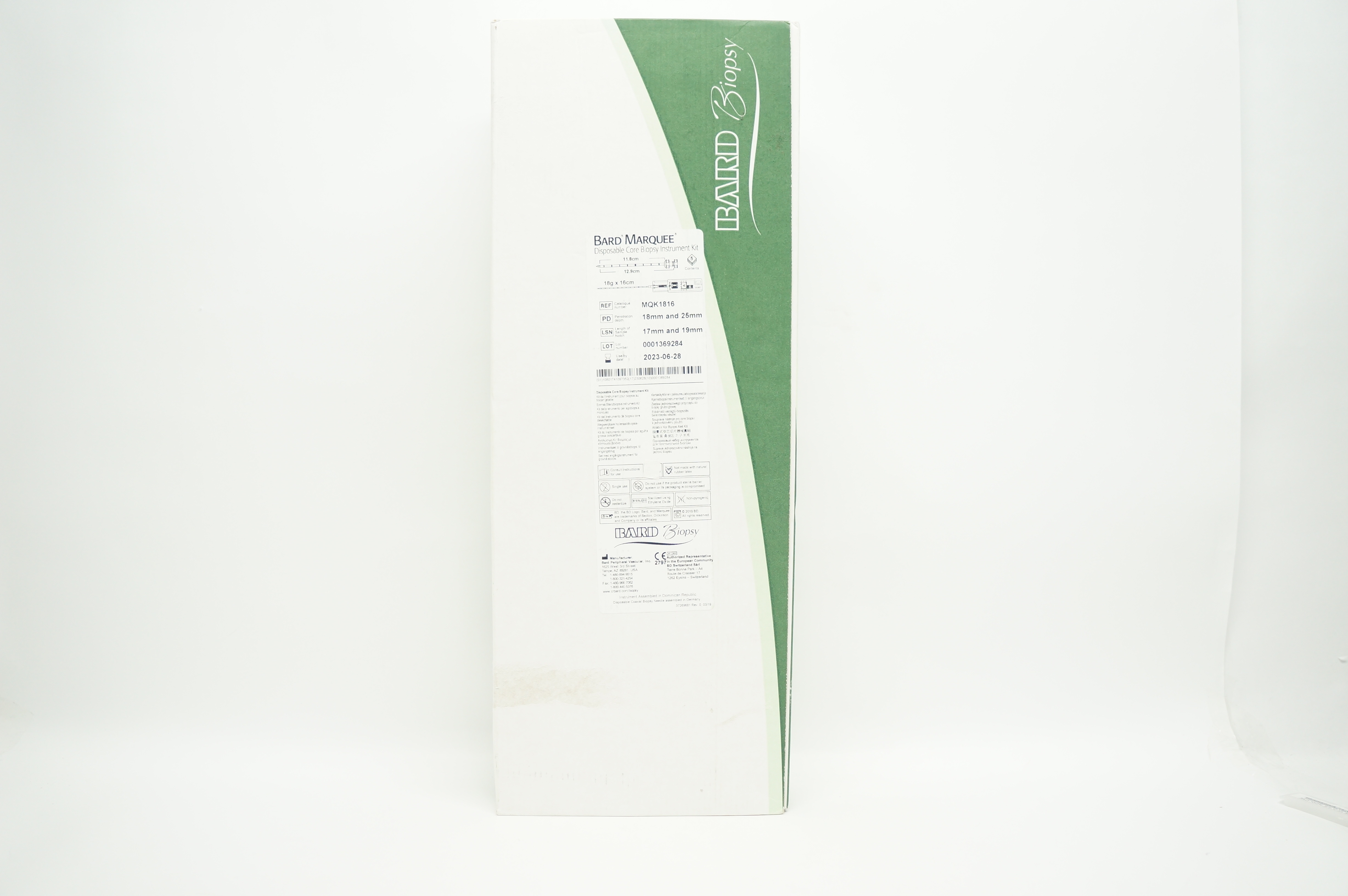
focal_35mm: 27
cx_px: 674
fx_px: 1010
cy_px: 448
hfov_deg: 67.4
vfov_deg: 47.8
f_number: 4
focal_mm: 18
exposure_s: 1/125
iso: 400
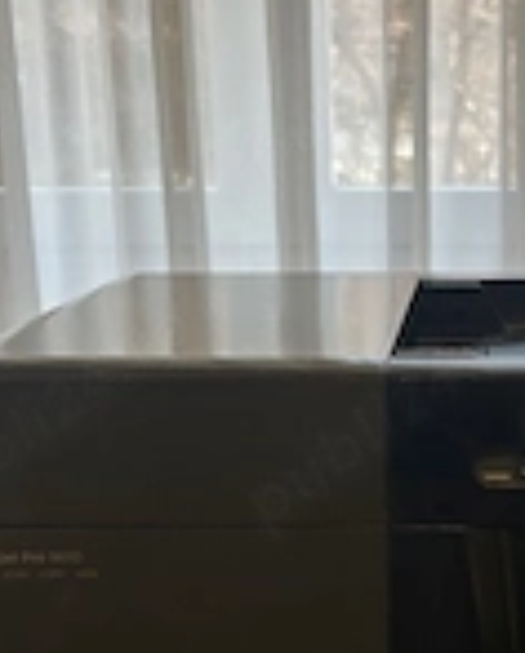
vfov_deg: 27.2
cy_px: 471
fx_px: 1337
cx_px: 481
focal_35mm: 69
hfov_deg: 21.7
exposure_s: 1/121
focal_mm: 5.7
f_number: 1.5
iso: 50
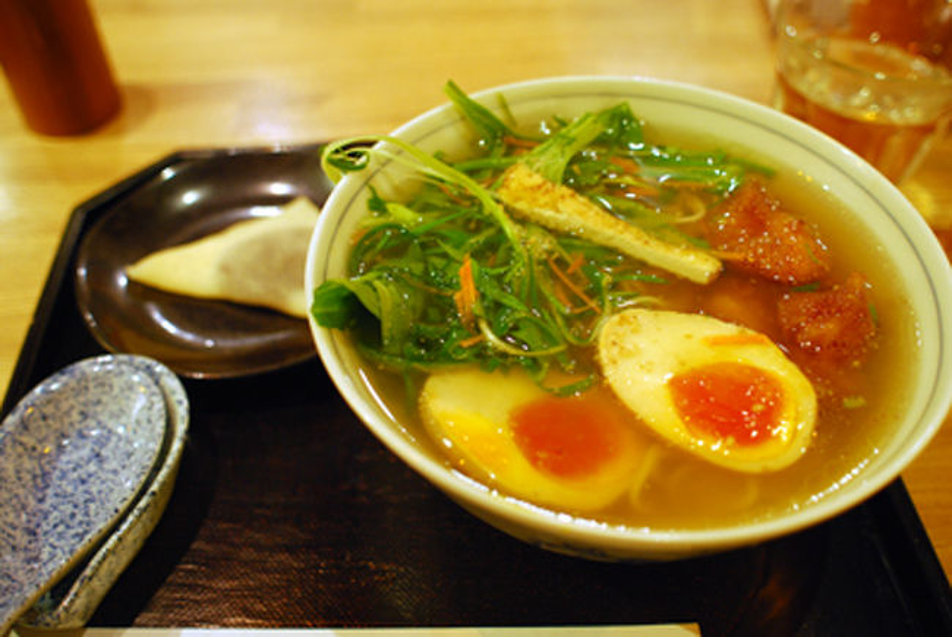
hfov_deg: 61.9
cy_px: 318
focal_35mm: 30
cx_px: 476
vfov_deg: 43.7
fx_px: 794
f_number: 2.8
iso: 400
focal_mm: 20
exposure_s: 1/13
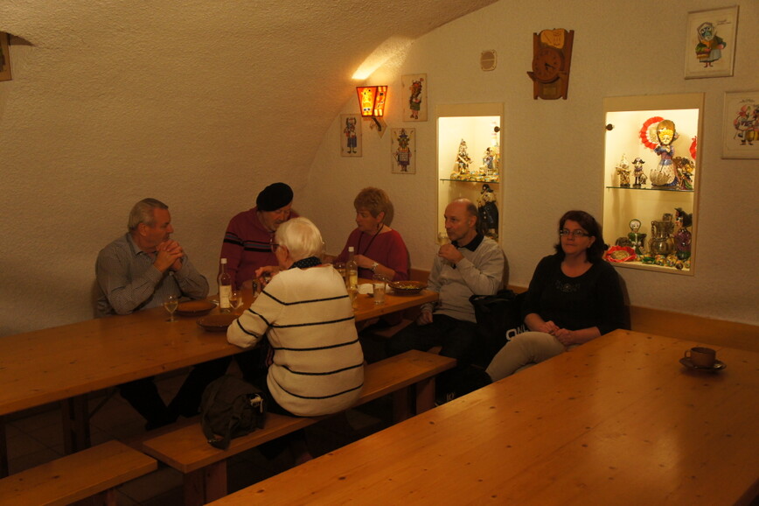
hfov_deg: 55.1
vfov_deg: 38.3
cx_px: 380
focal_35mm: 34
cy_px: 253
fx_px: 727
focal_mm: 23
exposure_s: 1/80
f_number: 4
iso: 1250
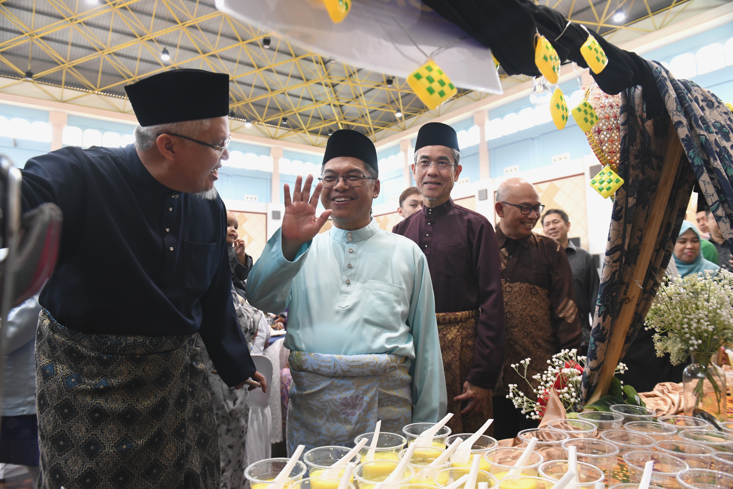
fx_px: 489
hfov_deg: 73.7
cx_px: 366
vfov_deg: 53.1
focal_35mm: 24
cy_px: 244
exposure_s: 1/100
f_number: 5.6
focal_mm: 24
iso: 1600
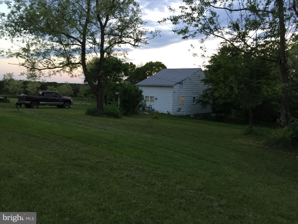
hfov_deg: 61.7
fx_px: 250
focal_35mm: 29
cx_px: 149
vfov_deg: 48.2
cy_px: 112
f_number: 2.2
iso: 40
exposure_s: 1/30
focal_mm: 4.15
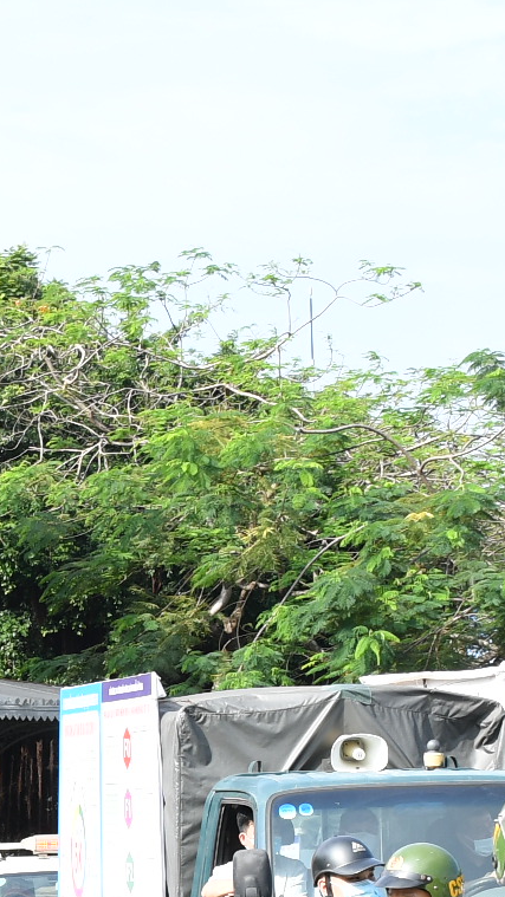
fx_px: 4118
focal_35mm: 173
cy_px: 697
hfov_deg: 7.0
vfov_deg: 12.4
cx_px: 11
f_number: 7.1
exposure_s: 1/200
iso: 125
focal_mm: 30
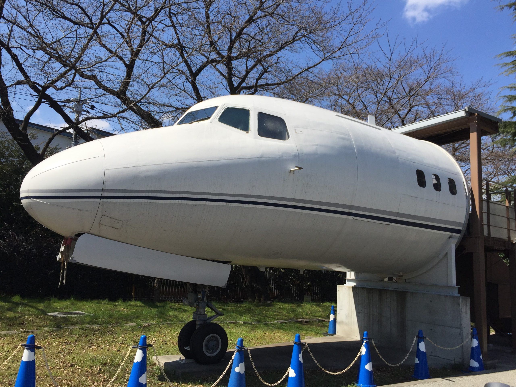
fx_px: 432
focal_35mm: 29
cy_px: 194
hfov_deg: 61.7
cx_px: 258
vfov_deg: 48.2
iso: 32
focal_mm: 4.15
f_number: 2.2
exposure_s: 1/2825
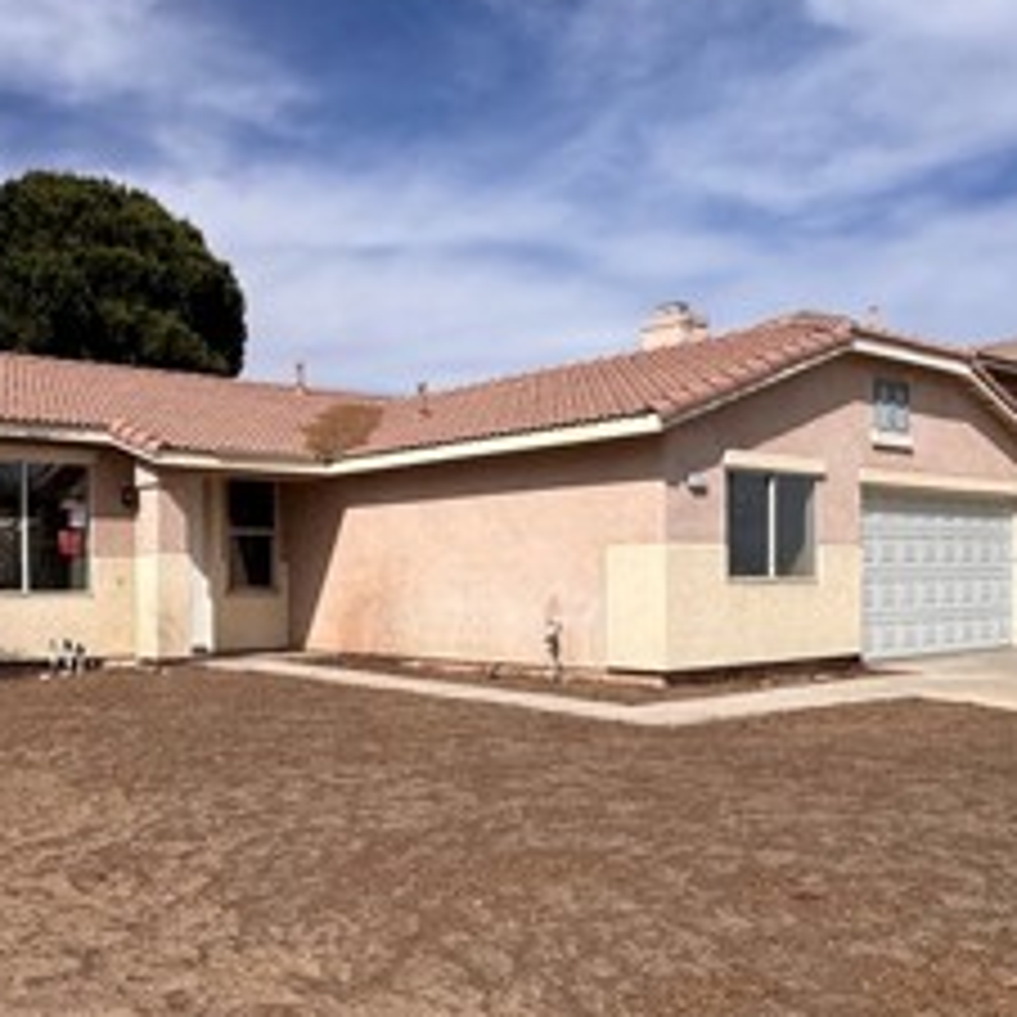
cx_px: 274
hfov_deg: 45.8
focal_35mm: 35
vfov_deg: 46.9
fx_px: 1163
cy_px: 616
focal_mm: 2.22
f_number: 2.2
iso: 50
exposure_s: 1/3717
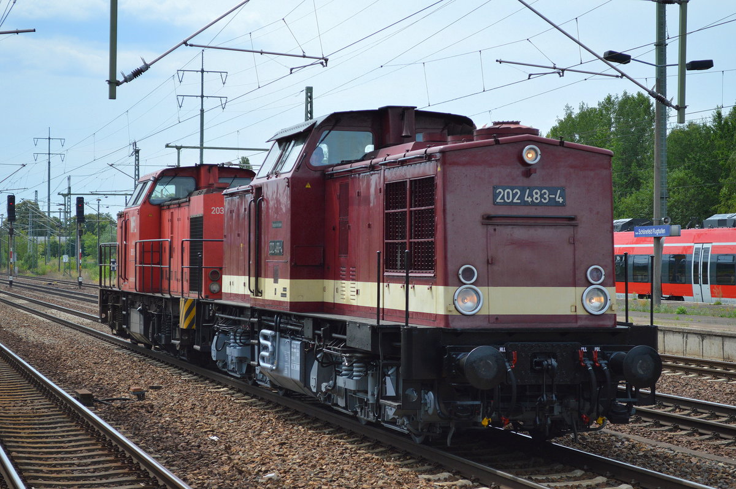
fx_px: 1593
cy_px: 244
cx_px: 368
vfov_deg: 17.4
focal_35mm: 78
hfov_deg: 26.0
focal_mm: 52
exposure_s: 1/1250
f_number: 5.6
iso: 400
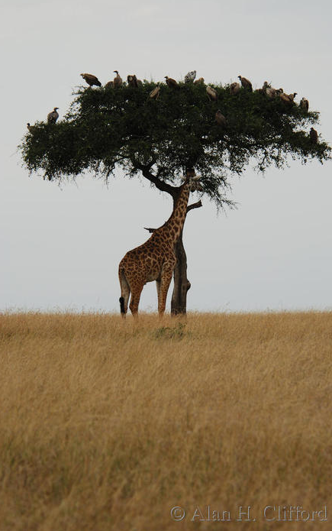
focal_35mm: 270
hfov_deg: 4.9
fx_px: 3898
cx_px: 170
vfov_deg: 7.8
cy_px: 264
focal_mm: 175
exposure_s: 1/100
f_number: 5.3
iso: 200
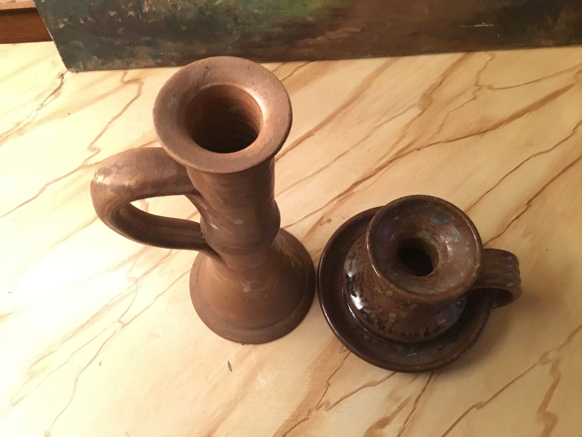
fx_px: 521
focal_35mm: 31
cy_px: 218
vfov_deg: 45.4
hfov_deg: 58.4
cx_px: 291
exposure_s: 1/17
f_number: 2.4
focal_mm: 3.3
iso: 400
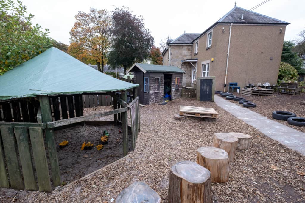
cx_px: 152
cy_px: 102
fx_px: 127
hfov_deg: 100.4
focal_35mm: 15
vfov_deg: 77.3
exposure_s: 1/3
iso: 125
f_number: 10
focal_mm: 10
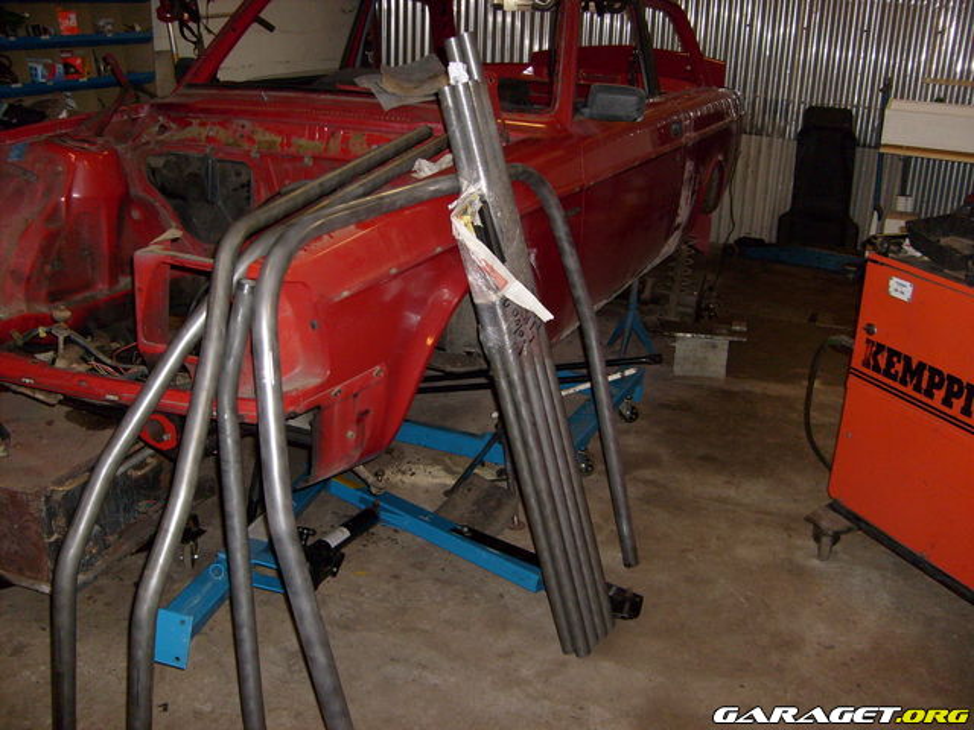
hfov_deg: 52.6
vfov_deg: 40.7
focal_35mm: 35
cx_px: 487
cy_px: 365
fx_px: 985
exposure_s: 1/45
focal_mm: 5.8
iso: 100
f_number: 2.8
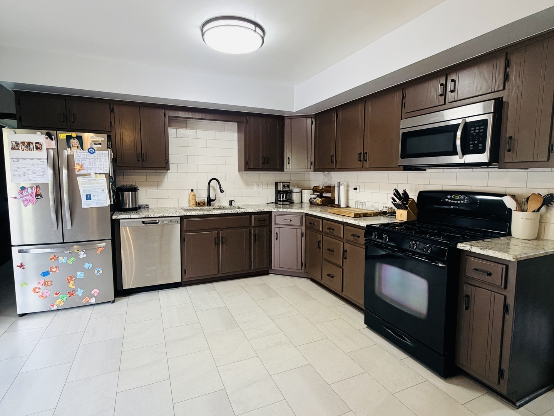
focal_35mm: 14
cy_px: 208
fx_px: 224
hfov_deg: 102.0
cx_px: 277
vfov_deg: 85.7
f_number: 2.2
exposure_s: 1/120
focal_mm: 2.22
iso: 320
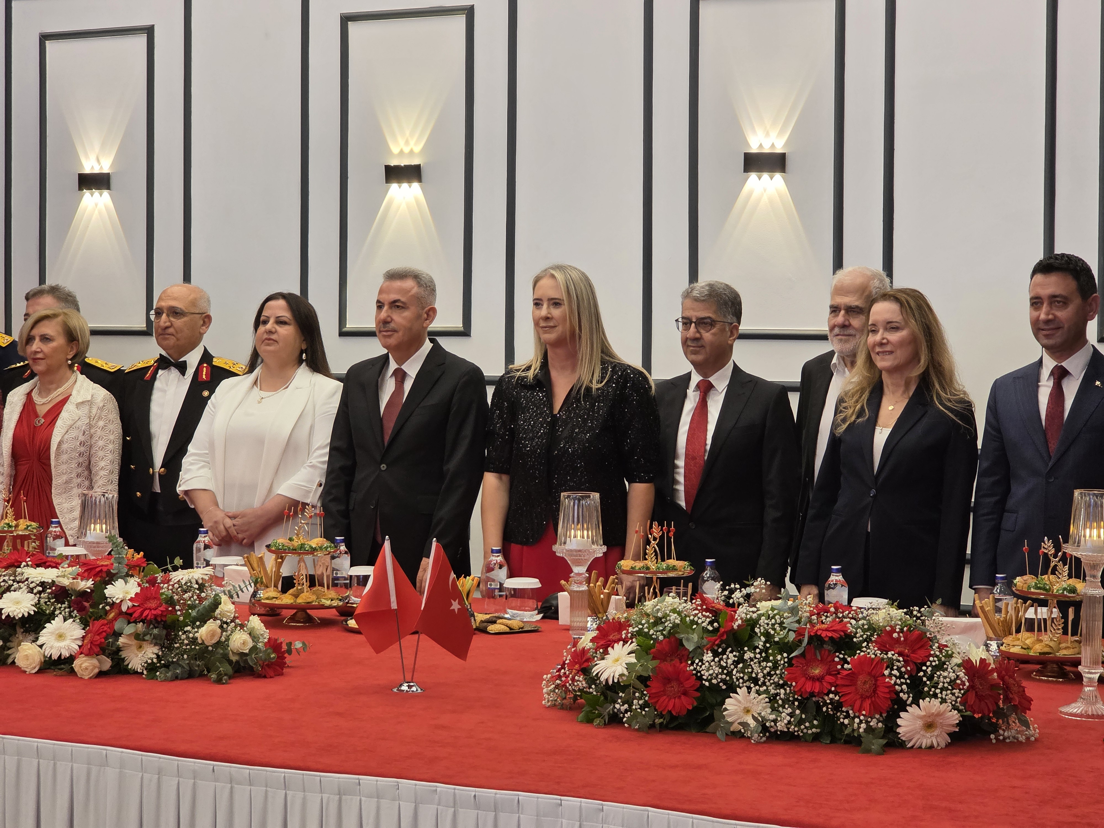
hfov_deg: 28.2
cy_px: 414
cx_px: 552
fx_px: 2201
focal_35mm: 69
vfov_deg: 21.3
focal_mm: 7.9
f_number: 2.4
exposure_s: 1/100
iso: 200
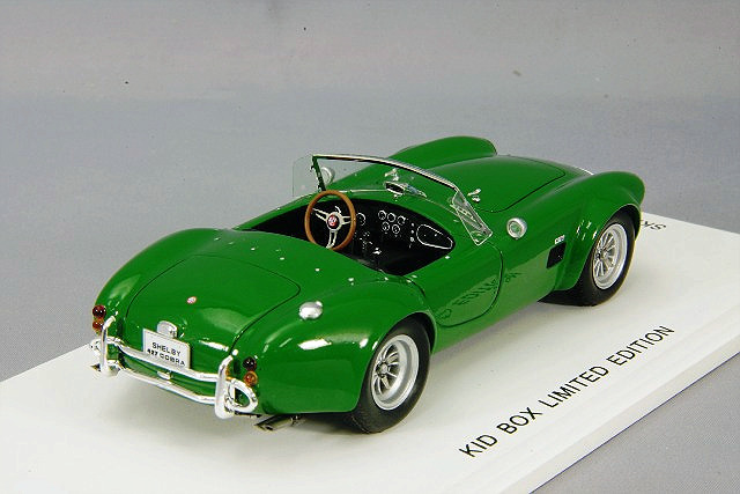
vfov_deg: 12.2
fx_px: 2303
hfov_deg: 18.3
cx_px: 370
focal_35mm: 112
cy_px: 247
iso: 400
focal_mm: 75
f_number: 32
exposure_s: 1/1.25
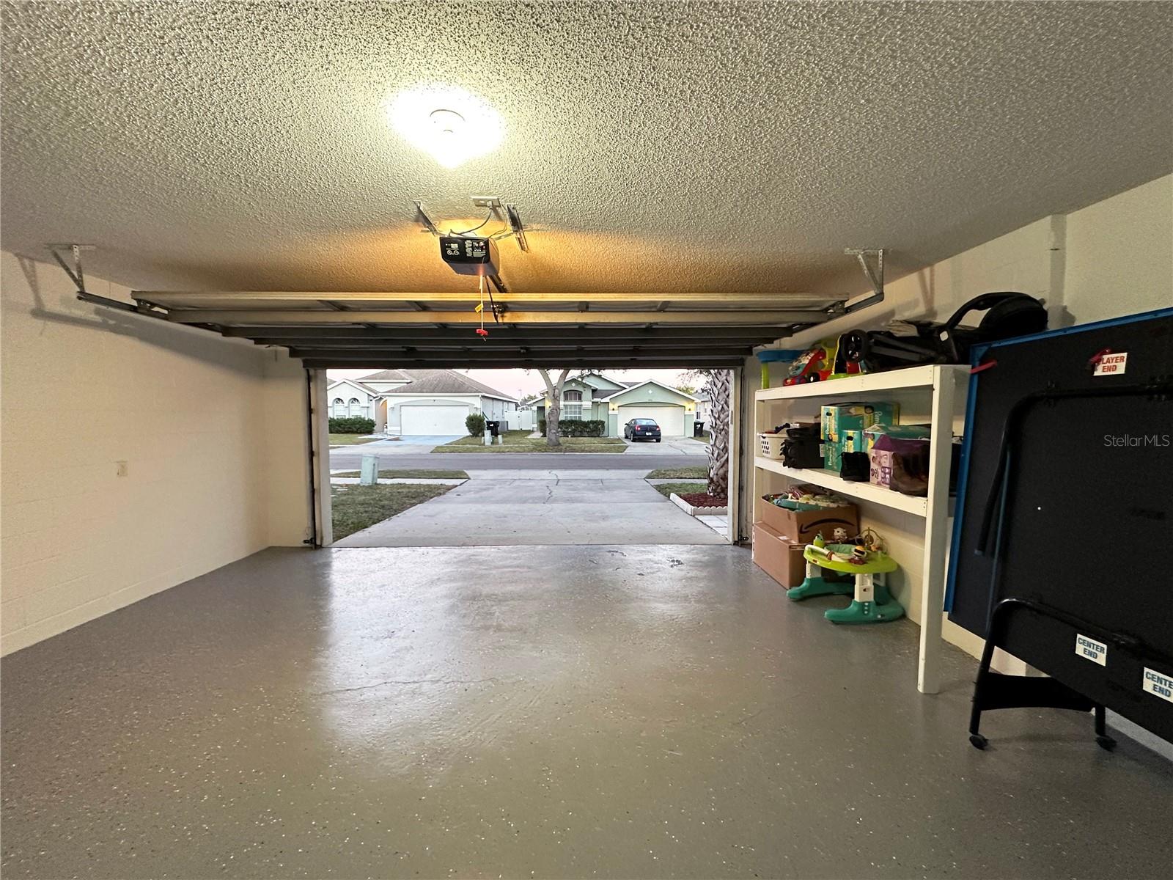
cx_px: 586
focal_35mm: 14
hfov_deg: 102.1
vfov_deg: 85.7
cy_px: 440
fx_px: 474
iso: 320
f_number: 2.2
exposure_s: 1/60
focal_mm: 2.22
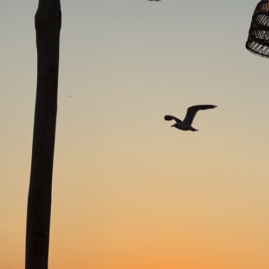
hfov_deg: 12.5
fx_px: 1196
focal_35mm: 136
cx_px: 346
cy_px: 169
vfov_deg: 12.8
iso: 64
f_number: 1.78
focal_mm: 6.76
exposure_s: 1/4098
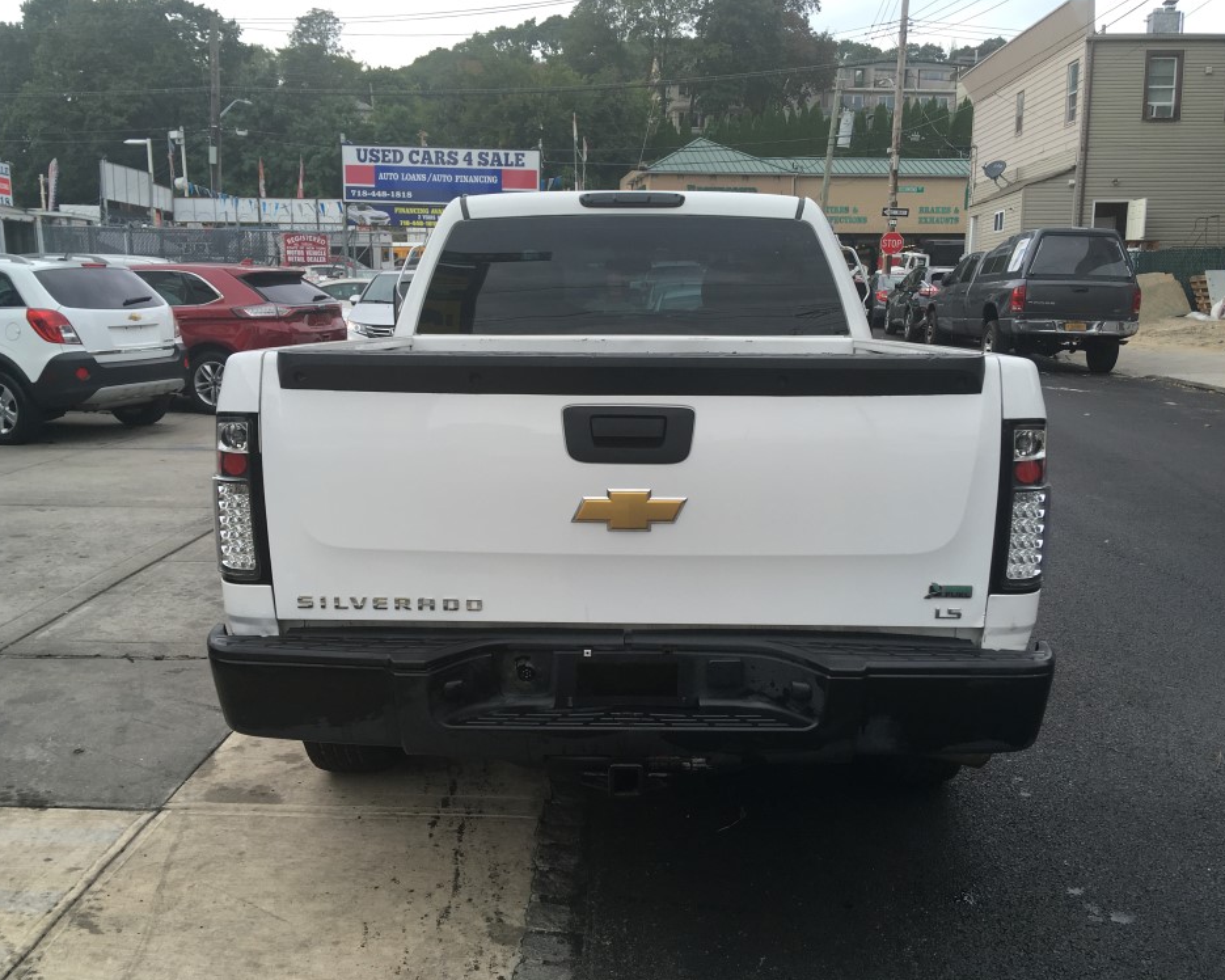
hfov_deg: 57.2
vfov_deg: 47.1
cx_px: 614
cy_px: 493
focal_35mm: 31
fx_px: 1124
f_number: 2.2
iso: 25
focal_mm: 4.15
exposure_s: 1/348
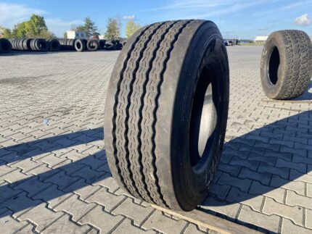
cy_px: 117
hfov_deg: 67.3
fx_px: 234
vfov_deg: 53.1
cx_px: 156
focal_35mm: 26
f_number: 1.8
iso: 32
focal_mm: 4.25
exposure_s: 1/990
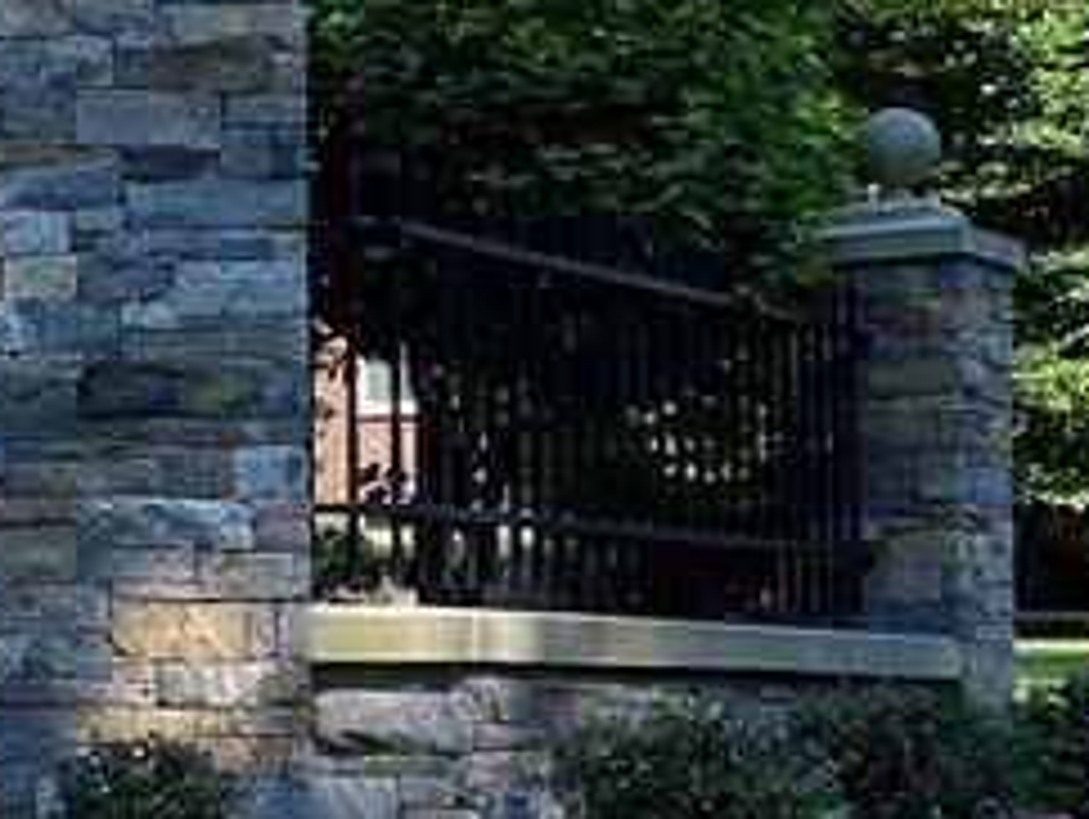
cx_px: -716
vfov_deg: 13.4
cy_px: 648
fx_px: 3464
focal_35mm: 110
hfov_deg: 15.8
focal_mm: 4.25
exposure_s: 1/767
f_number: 1.8
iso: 32
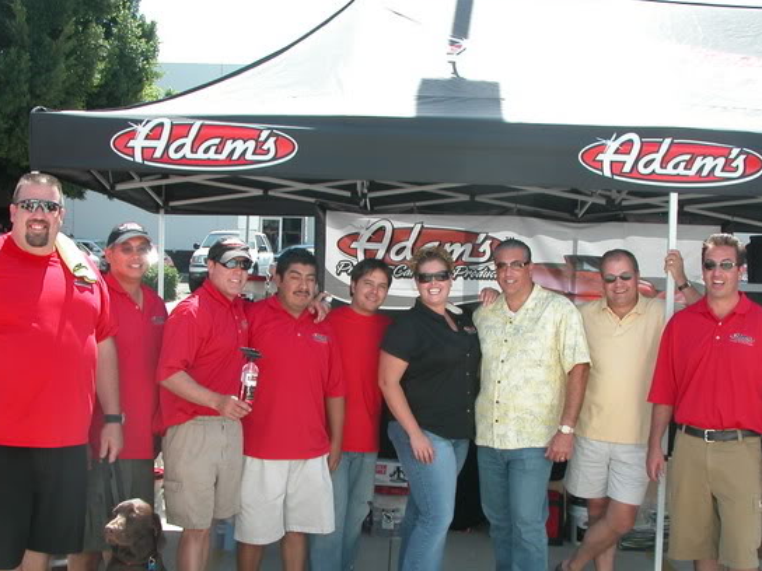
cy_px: 330
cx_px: 388
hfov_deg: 38.2
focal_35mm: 50
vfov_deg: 29.1
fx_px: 1101
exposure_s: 1/156
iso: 100
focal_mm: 8.9
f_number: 5
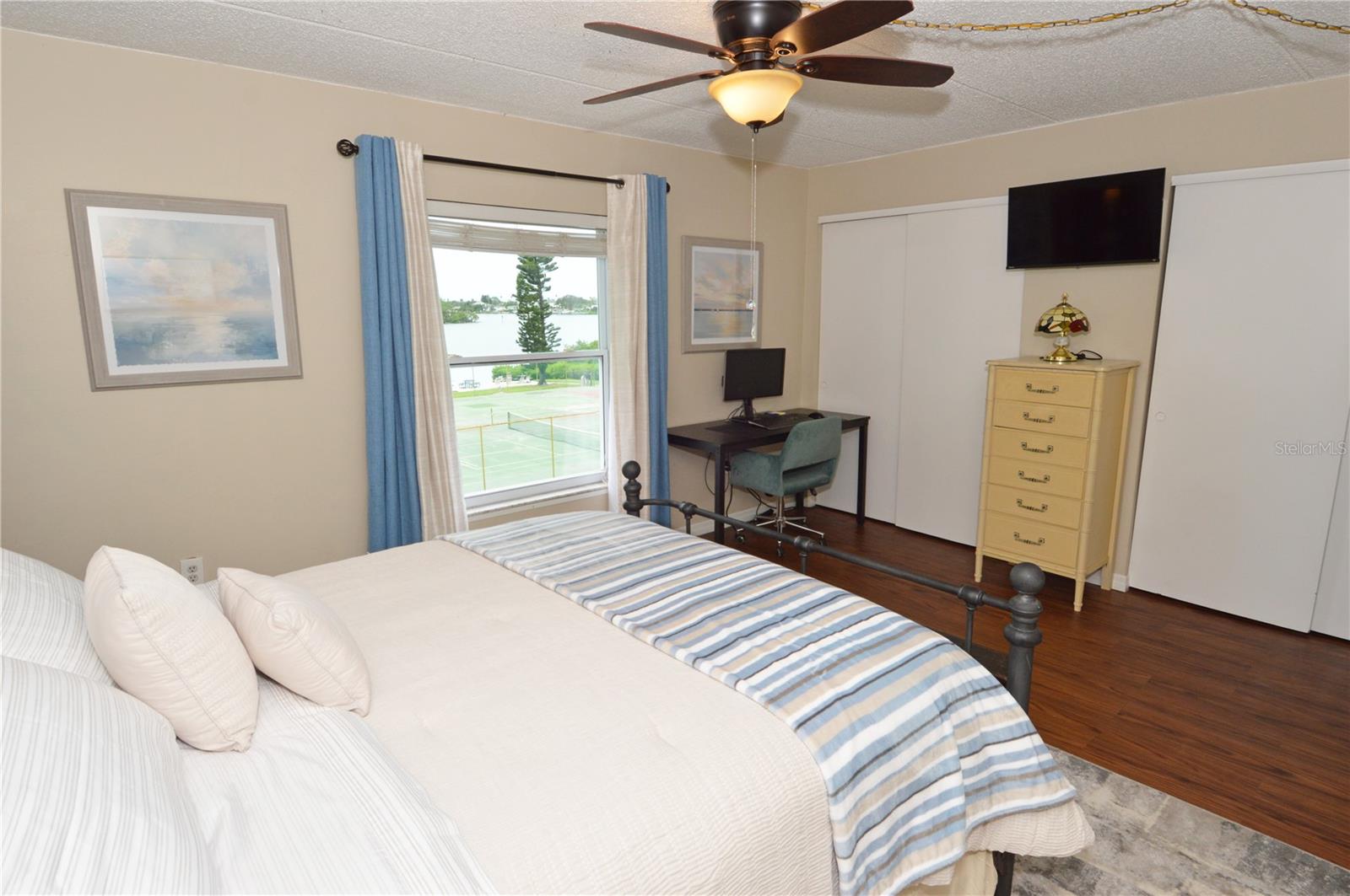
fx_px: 674
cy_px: 448
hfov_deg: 90.1
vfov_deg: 67.3
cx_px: 675
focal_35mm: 18
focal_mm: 12
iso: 400
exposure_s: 1/125
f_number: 9
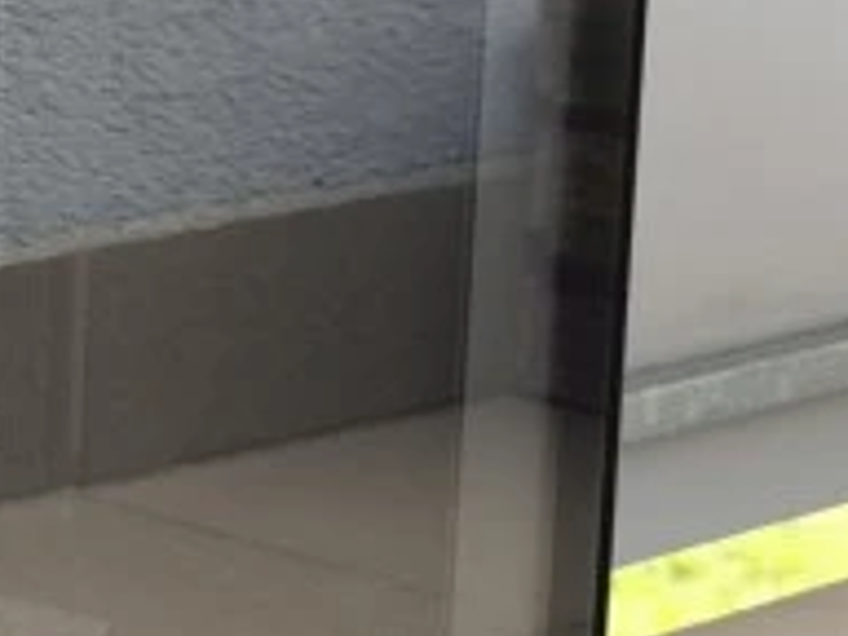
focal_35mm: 171
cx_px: -508
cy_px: 539
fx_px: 4189
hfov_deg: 11.0
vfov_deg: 8.7
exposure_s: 1/119
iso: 50
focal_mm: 5.56
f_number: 1.6
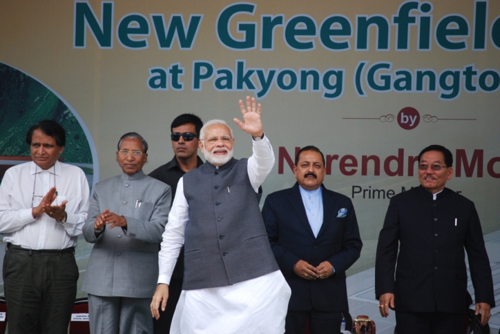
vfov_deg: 5.7
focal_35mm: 240
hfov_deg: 8.6
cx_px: 250
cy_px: 167
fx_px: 3336
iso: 400
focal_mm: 160
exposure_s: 1/320
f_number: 5.3
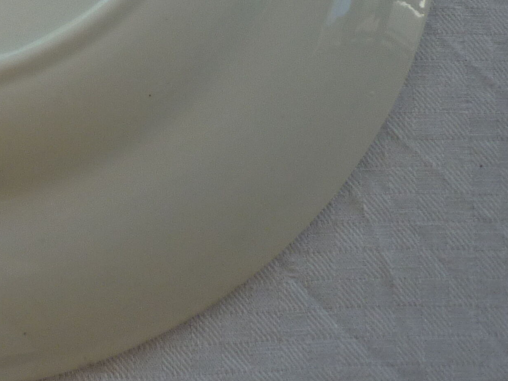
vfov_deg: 14.5
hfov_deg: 18.8
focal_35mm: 97
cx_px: -142
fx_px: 1424
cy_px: -138
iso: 80
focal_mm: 5.5
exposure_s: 1/160
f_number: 2.8
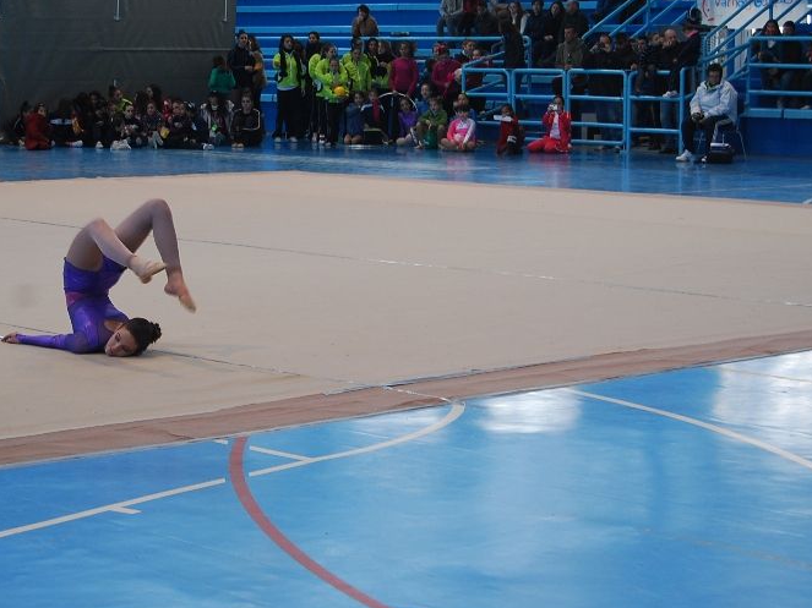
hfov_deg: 20.2
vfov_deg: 15.2
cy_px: 272
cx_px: 295
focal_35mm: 97
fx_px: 2275
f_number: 5.3
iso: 280
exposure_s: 1/30
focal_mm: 46
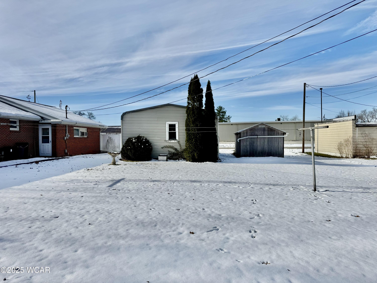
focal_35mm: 24
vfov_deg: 56.8
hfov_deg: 71.6
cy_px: 142
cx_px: 188
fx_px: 261
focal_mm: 6.76
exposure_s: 1/12346
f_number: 1.78
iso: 80
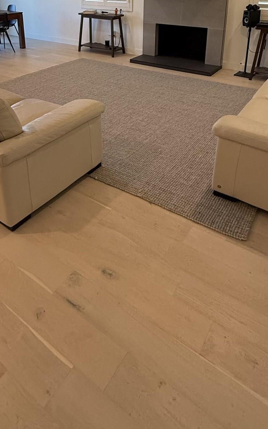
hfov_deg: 44.4
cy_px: 85
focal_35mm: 28
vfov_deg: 61.0
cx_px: 113
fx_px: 327
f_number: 2.2
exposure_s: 1/120
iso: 320
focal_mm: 2.22
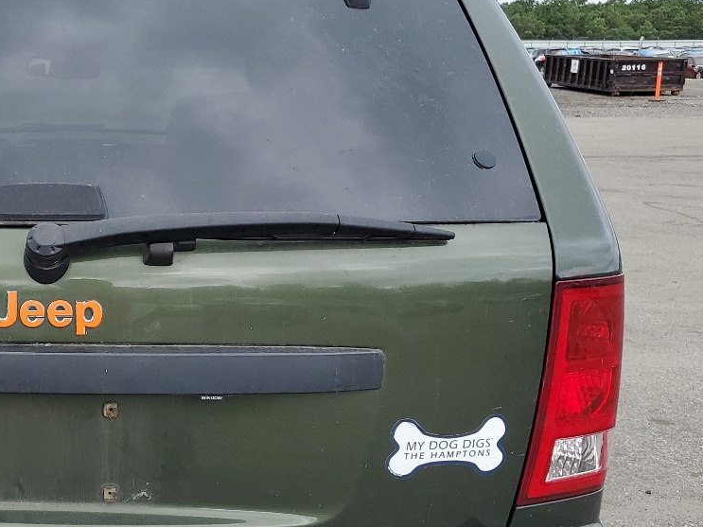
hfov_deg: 31.9
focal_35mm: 56
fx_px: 1137
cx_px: 9
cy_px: 323
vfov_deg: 26.0
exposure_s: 1/769
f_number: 1.5
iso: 50
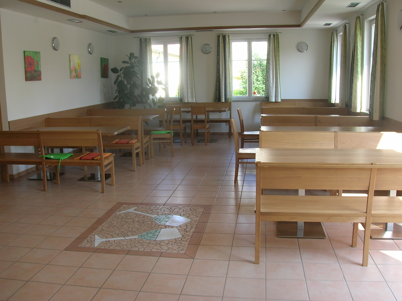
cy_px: 150
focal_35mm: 34
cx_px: 201
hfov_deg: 54.0
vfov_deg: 41.7
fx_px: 395
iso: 50
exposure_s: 1/25.7
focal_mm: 5.7
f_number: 4.9
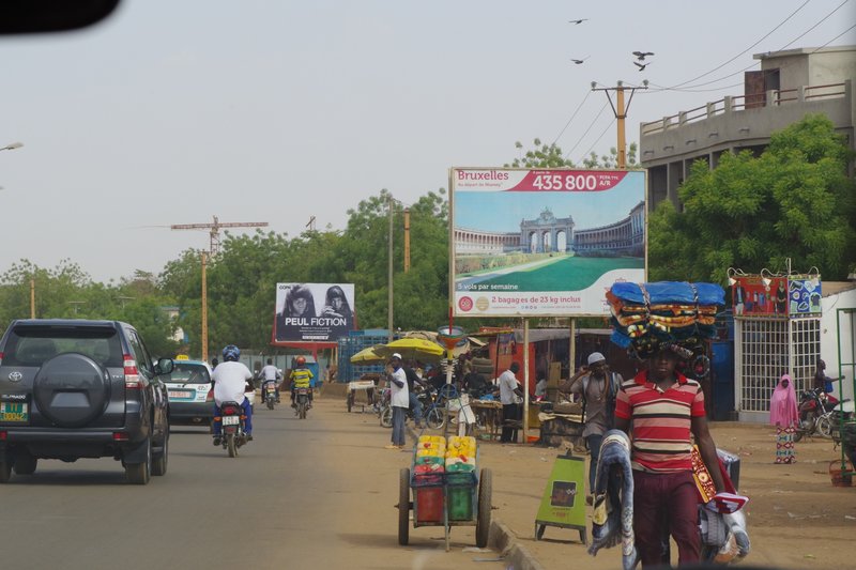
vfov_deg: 10.2
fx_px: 3209
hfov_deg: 15.2
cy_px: 285
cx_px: 428
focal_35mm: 135
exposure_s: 1/320
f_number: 14
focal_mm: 90
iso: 800
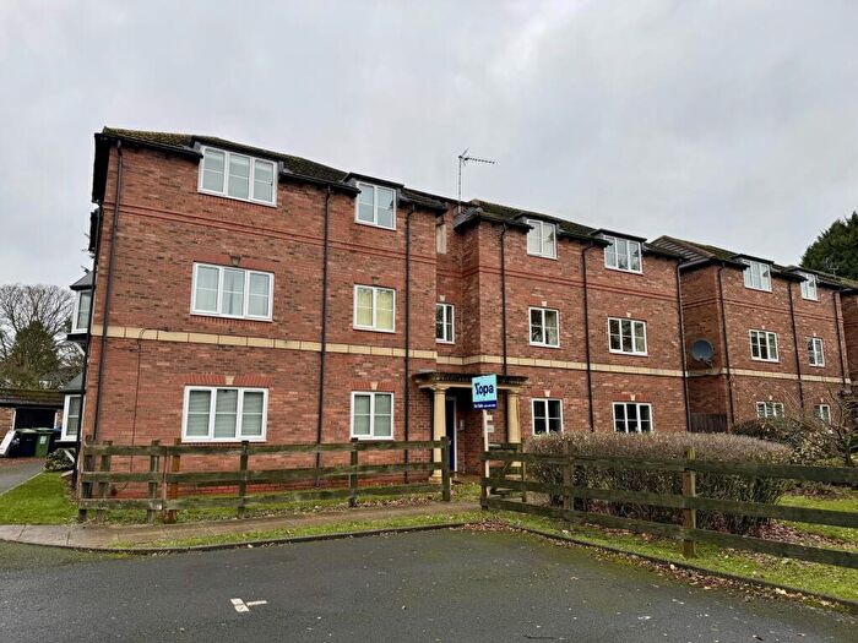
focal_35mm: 24
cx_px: 429
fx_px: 595
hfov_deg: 71.6
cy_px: 322
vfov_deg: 56.8
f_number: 1.78
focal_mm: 6.76
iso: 80
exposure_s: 1/527
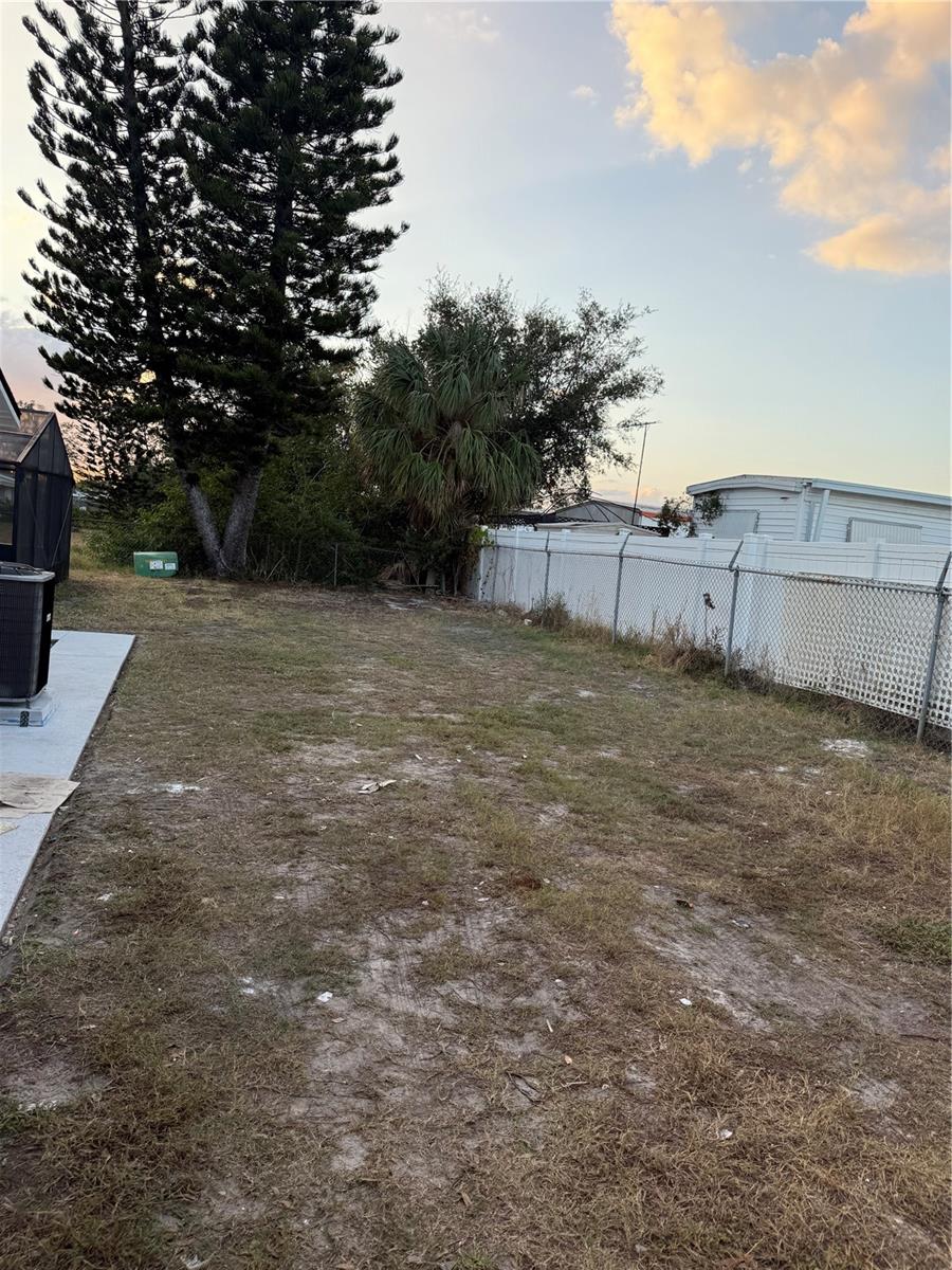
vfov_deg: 71.6
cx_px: 476
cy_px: 635
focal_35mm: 24
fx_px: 880
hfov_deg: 56.8
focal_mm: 6.76
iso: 100
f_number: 1.78
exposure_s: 1/665
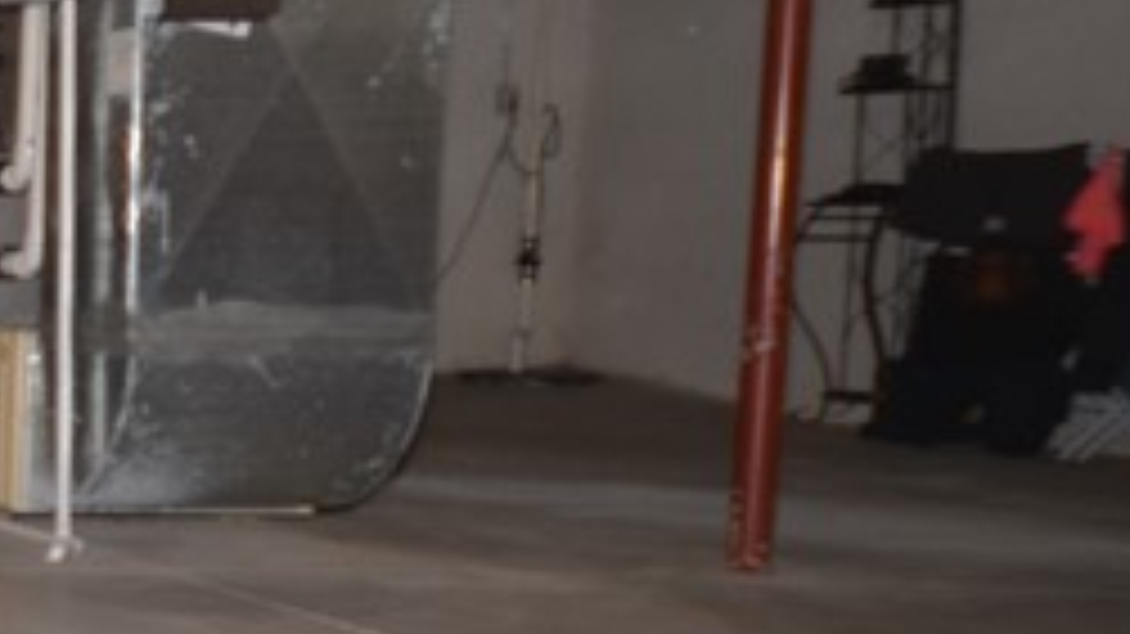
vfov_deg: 17.7
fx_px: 2037
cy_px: 317
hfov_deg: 19.8
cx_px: -1038
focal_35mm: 68
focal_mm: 10
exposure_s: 1/60
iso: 200
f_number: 5
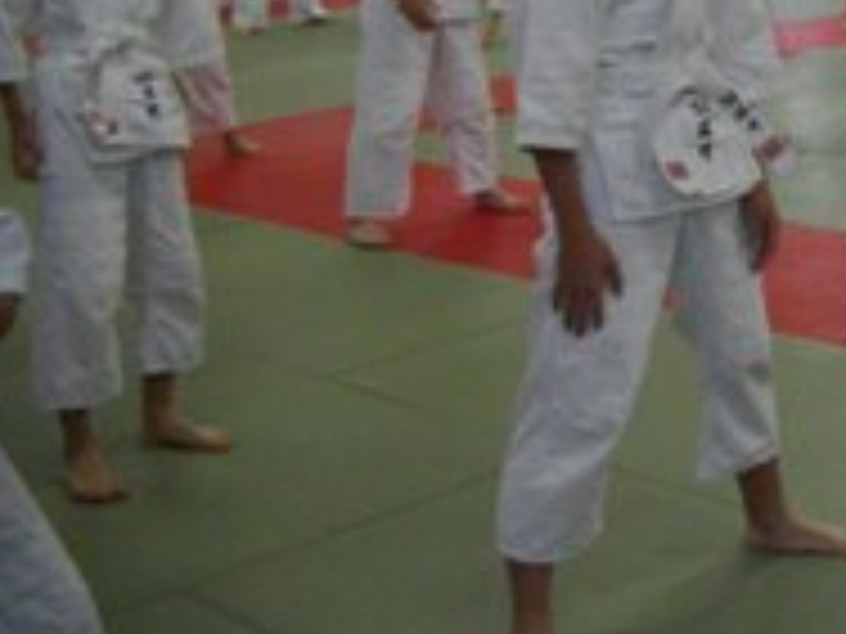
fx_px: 1809
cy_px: 0
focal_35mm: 74
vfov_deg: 19.3
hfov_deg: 24.4
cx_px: 950
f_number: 2.9
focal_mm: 5.7
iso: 336
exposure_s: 1/50
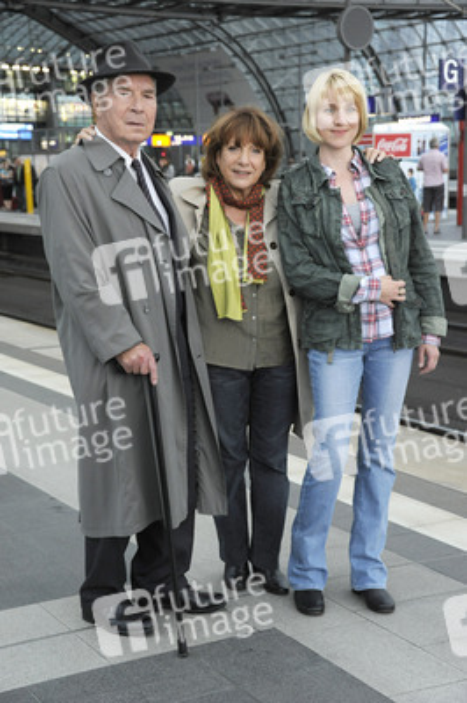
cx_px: 234
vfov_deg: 31.0
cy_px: 352
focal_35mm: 65
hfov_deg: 20.9
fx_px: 1267
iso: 2000
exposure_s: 1/80
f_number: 5.6
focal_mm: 65
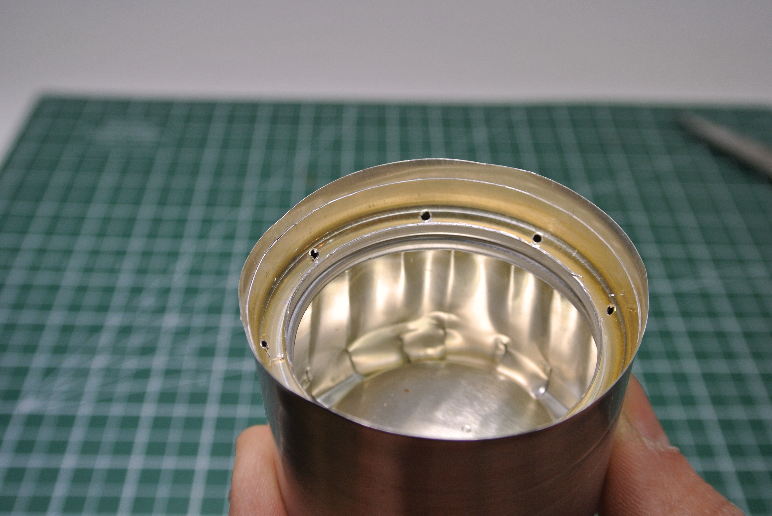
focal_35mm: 42
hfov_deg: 46.3
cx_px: 386
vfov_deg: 32.0
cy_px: 258
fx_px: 902
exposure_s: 1/125
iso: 200
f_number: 5
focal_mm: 15.7
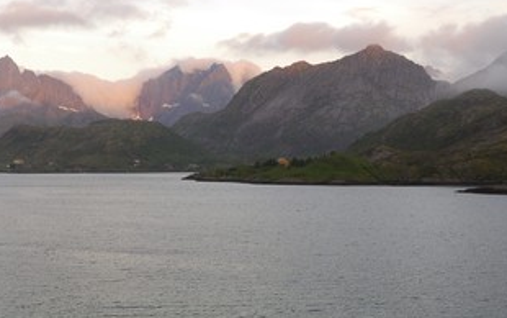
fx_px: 802
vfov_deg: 22.4
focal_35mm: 58
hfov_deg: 34.8
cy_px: 184
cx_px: 179
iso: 100
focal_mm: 28
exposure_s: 1/100
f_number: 2.8
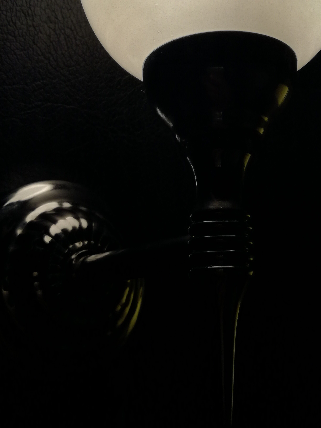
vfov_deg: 42.9
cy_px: 214
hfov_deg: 32.9
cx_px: 160
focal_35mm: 44
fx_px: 544
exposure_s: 1/166
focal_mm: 3.79
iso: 50
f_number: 2
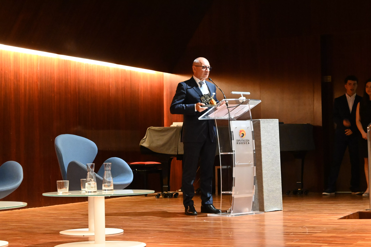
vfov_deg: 18.2
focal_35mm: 75
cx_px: 186
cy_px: 124
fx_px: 773
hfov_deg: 27.0
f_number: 6.3
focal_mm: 50
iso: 6400
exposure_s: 1/40
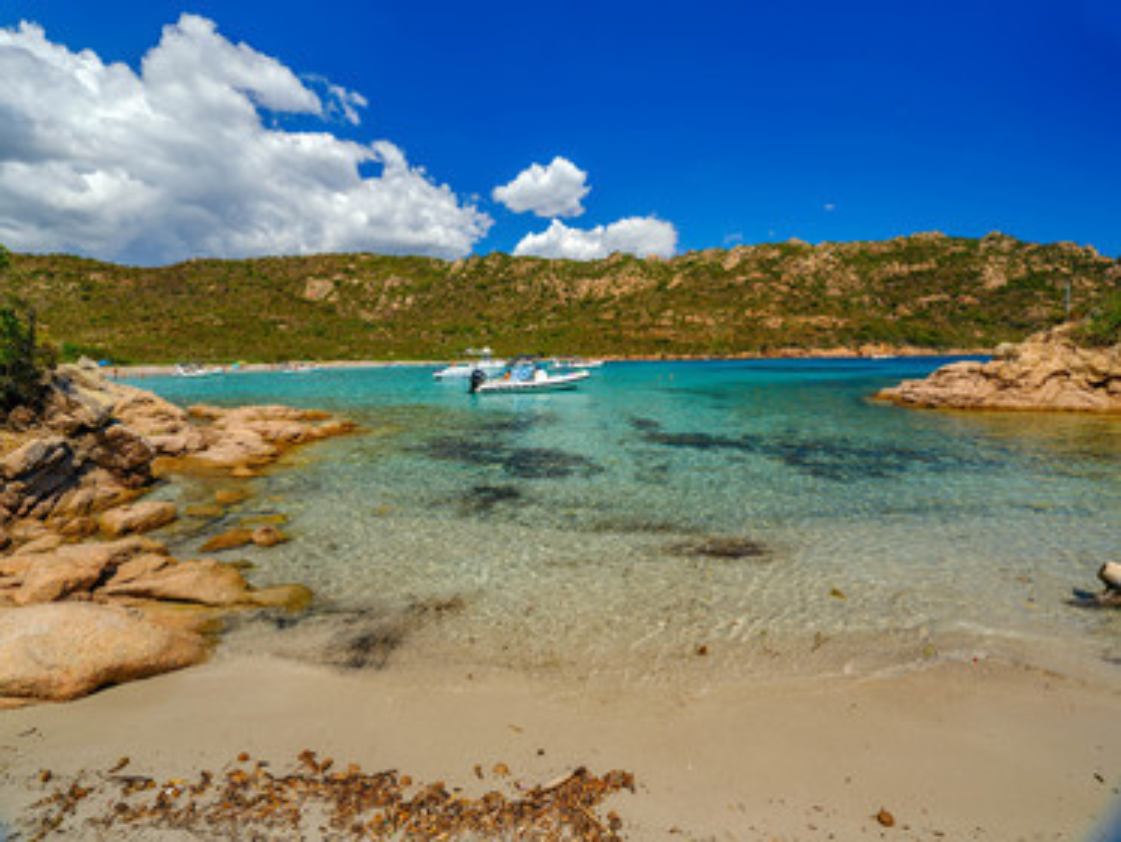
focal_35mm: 16
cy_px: 421
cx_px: 560
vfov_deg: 78.1
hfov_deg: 94.5
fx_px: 518
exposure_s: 1/60
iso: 200
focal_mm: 20
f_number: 11
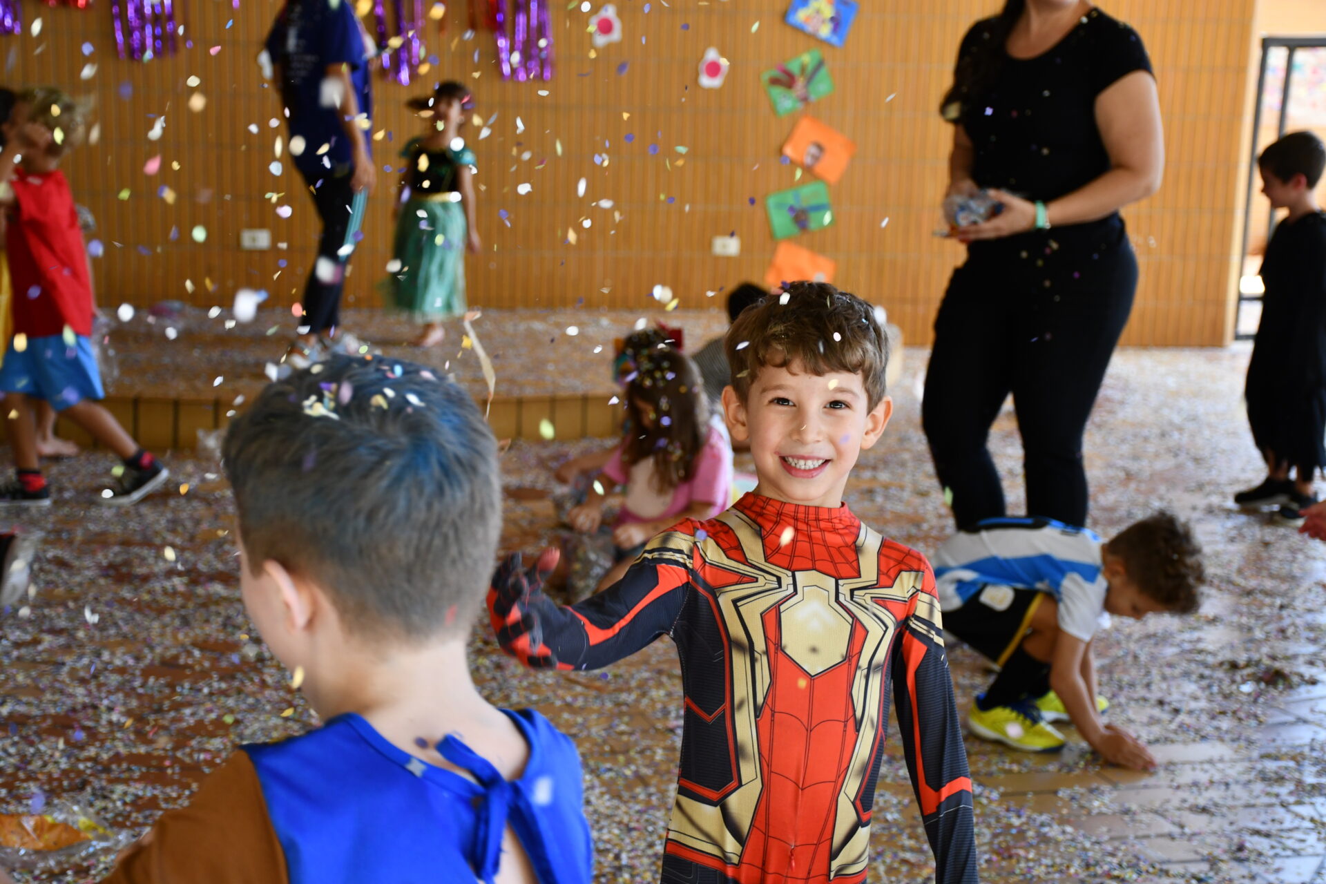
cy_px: 442
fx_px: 2320
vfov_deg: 21.6
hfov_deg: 31.9
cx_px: 663
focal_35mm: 63
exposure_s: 1/250
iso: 800
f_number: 4.5
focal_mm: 42
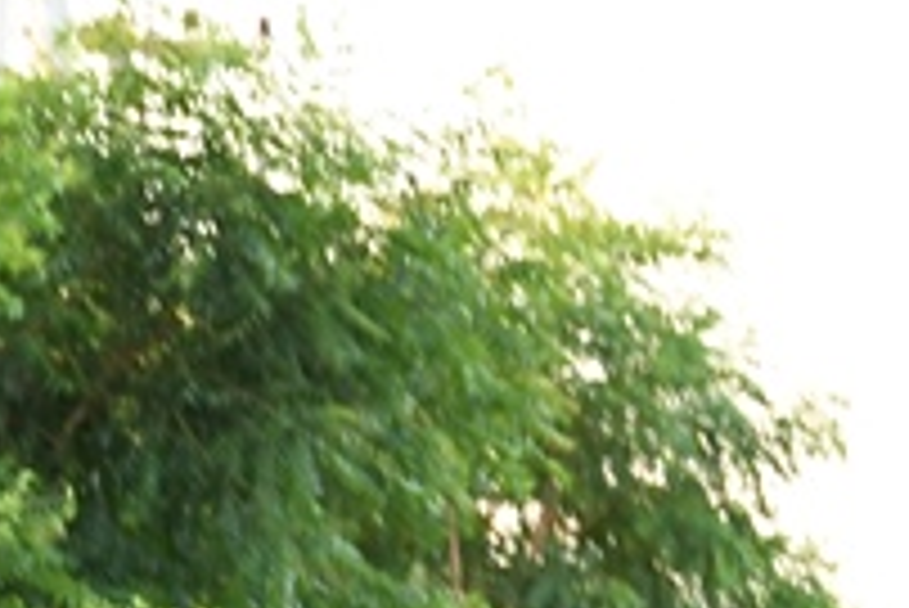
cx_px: 1647
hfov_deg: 4.8
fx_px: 10764
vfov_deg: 3.2
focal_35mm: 426
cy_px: 1389
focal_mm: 56
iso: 800
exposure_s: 1/40
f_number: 6.3
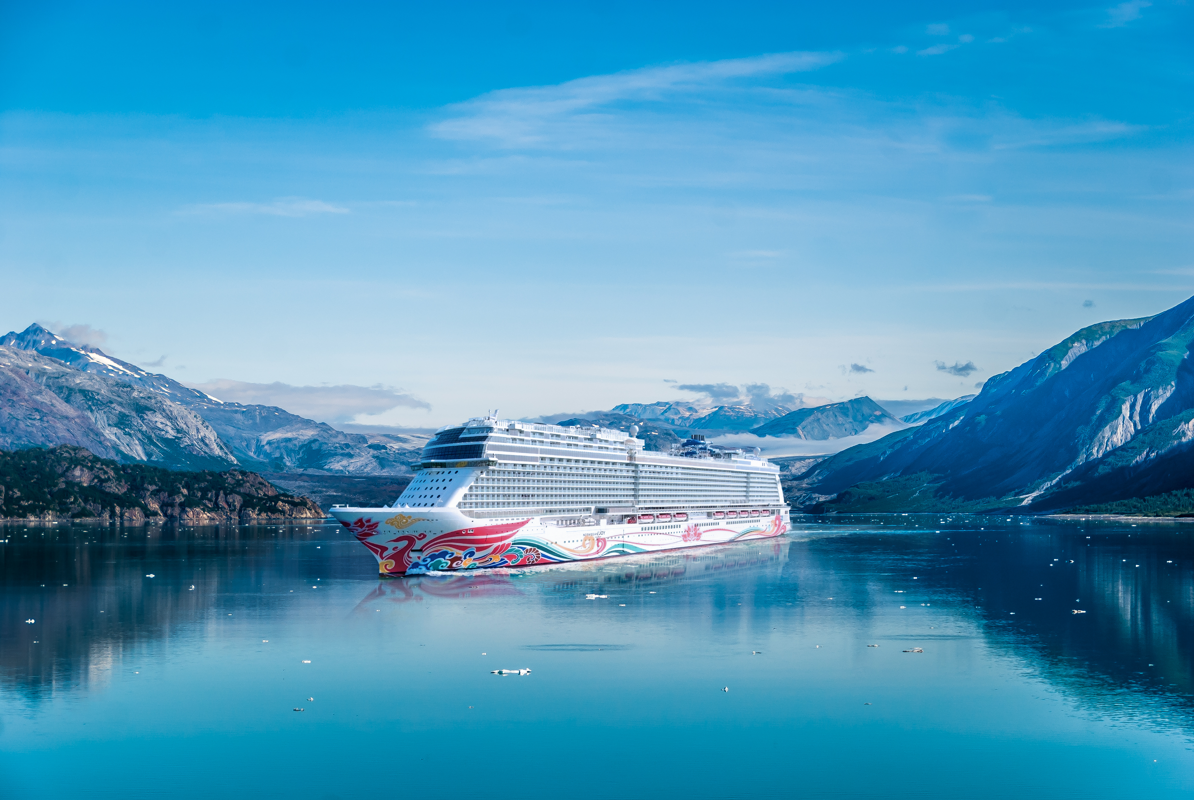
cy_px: 400
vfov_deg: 14.7
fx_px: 3088
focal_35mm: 93
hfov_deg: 21.9
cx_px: 597
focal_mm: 62
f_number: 6.3
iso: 100
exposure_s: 1/640
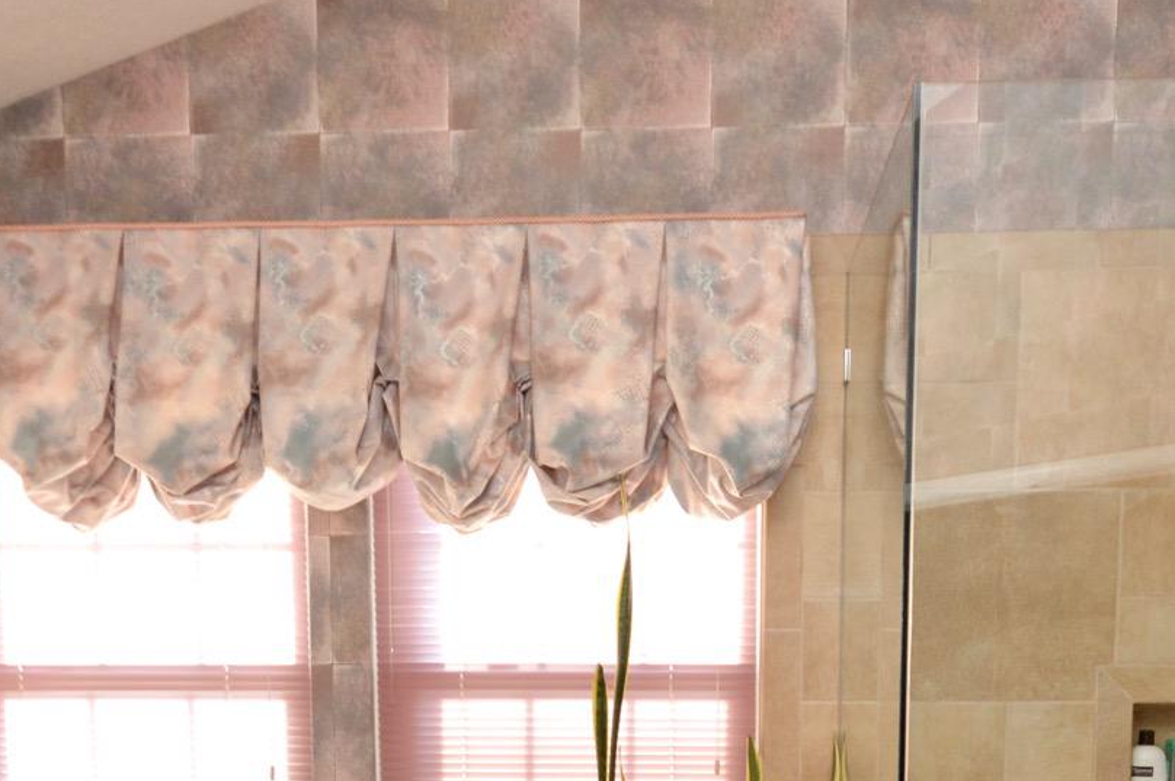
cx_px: 621
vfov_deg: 31.4
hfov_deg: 50.7
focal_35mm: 38
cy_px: 843
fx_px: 1239
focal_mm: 10
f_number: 4.5
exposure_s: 1/80
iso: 400
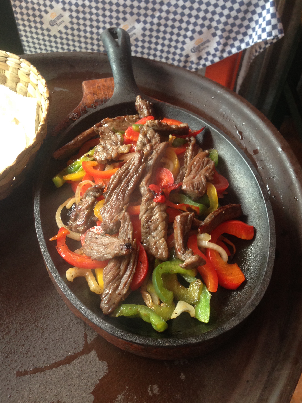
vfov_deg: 52.6
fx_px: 407
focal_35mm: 35
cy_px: 201
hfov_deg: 40.7
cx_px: 150
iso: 100
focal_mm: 4.12
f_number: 2.4
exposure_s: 1/20
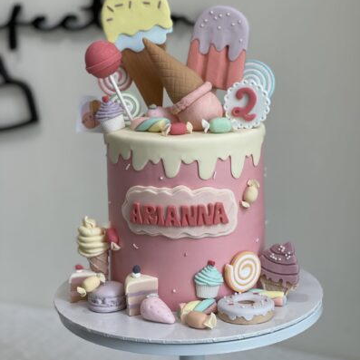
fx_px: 894
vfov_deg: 22.7
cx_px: 180
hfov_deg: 22.8
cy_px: 158
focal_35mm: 76
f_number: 2.2
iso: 40
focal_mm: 7.5
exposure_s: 1/100
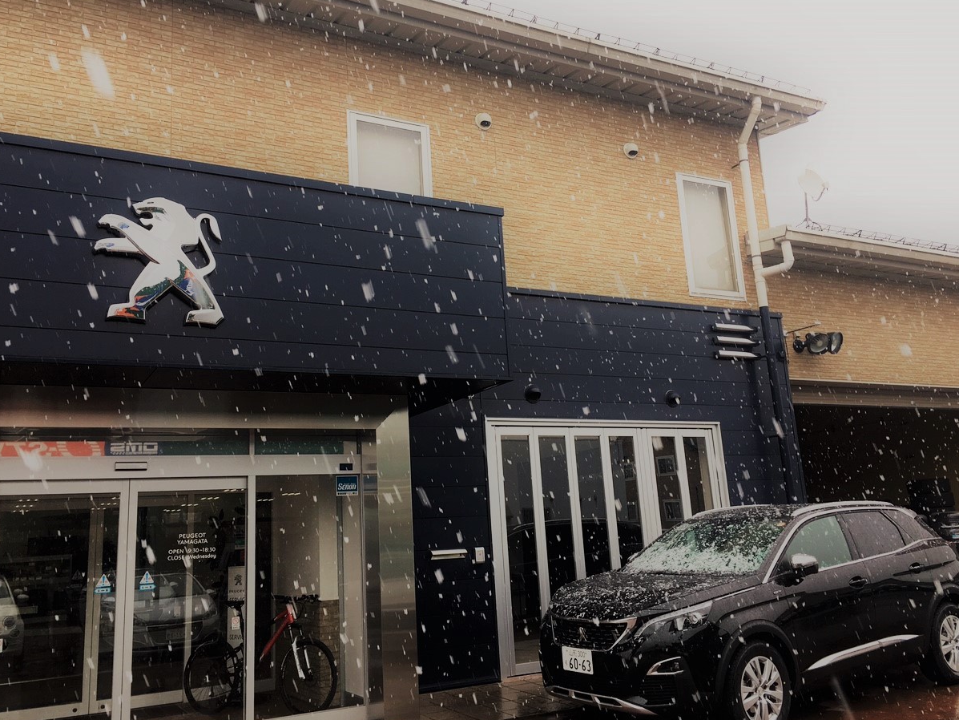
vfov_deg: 45.4
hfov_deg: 58.3
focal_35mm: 31
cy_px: 342
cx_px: 465
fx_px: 859
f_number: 2.2
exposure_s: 1/120
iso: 25
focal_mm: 4.15
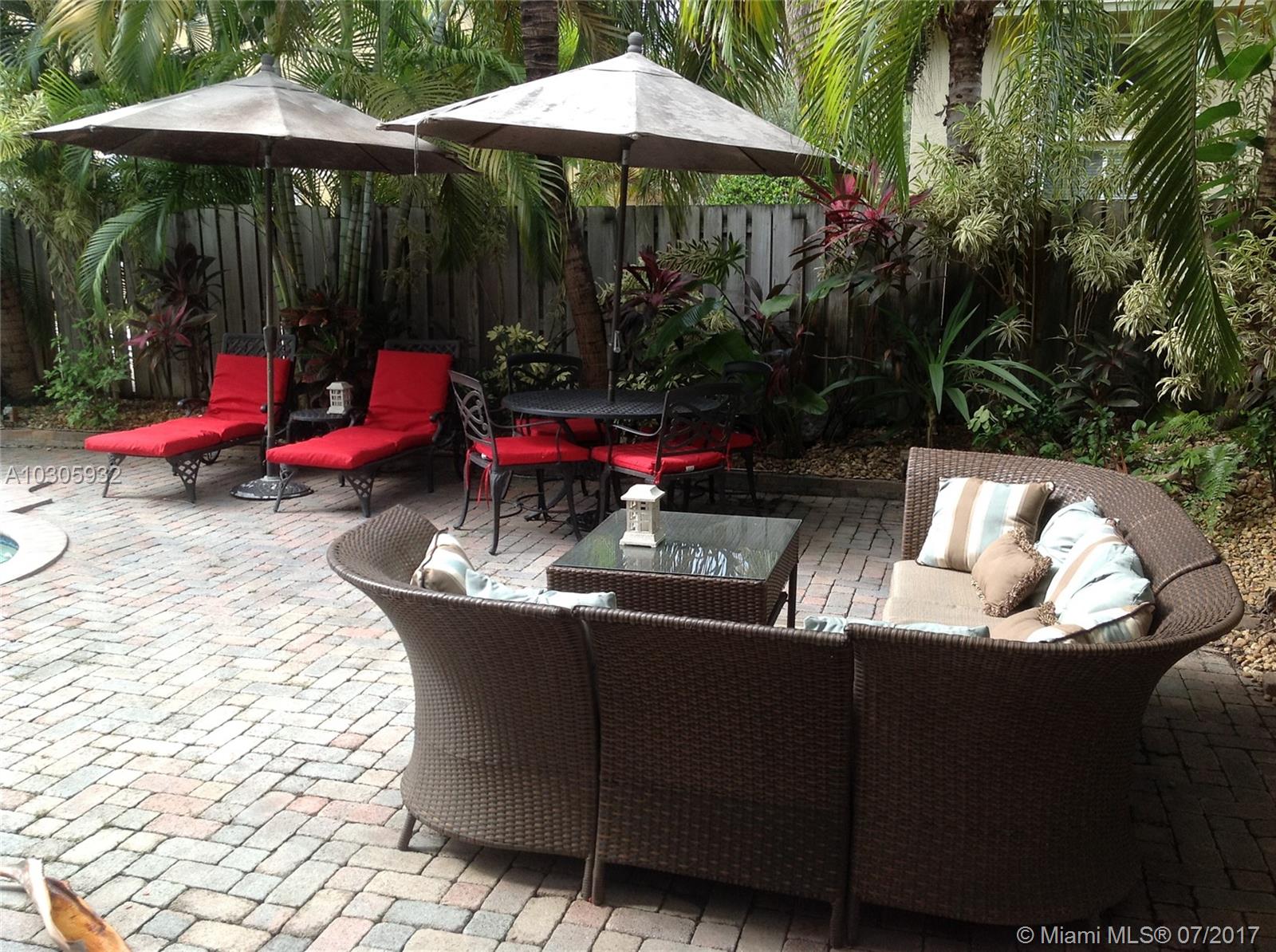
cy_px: 476
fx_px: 1288
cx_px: 638
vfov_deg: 40.6
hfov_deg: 52.7
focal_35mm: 35
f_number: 2.4
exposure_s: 1/196
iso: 80
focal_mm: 4.28
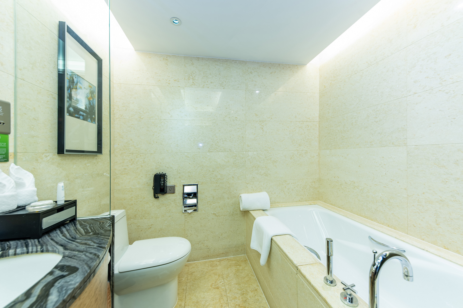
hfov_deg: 108.3
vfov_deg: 85.4
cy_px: 154
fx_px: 167
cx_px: 232
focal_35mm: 13
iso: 100
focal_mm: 13
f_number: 5
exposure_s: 1/3
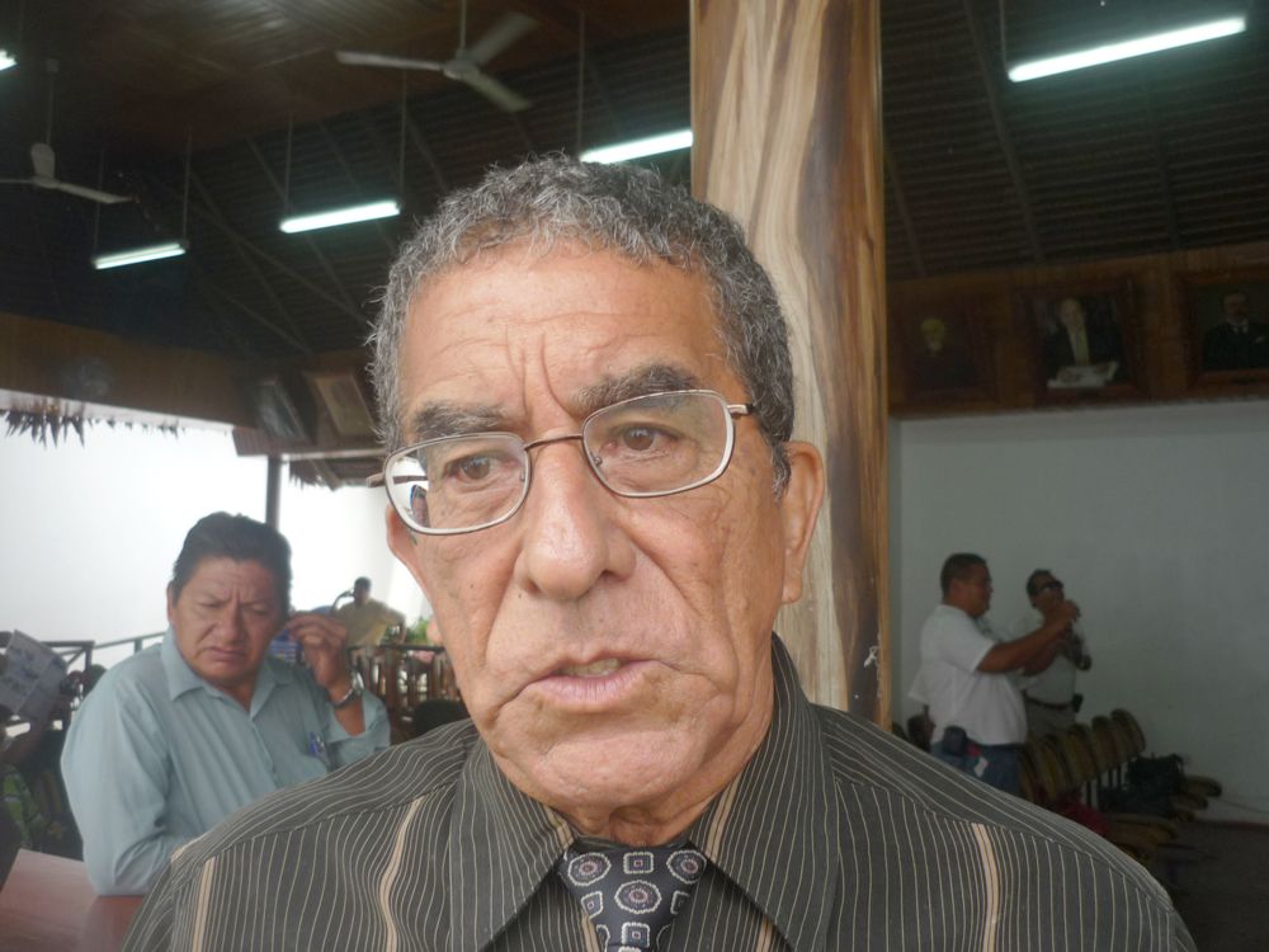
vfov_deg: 42.9
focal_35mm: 33
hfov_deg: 55.4
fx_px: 1210
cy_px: 476
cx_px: 634
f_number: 2.8
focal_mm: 5.5
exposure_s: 1/125
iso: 100
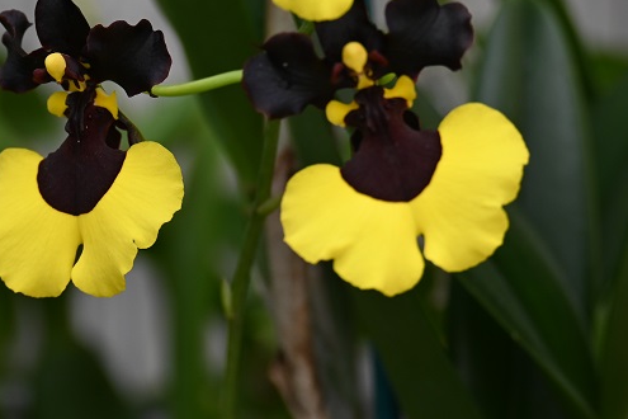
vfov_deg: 4.4
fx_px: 5390
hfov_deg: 6.7
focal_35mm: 309
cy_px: 70
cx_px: 289
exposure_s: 1/160
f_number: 5.3
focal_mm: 120
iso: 400
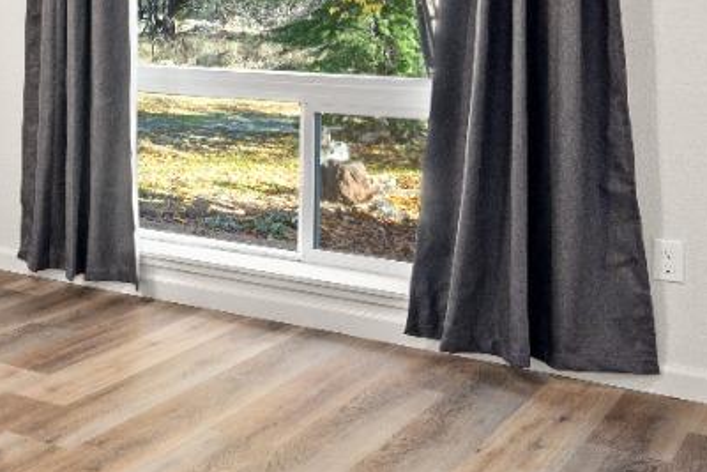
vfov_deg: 21.7
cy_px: -23
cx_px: -163
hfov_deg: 28.6
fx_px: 1179
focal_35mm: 60
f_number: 8
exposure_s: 1/5
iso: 320
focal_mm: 16
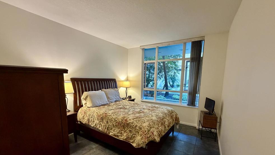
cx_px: 139
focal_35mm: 16
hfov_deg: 99.4
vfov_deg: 66.4
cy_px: 94
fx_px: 117
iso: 640
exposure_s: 1/60
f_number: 2.2
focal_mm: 2.22
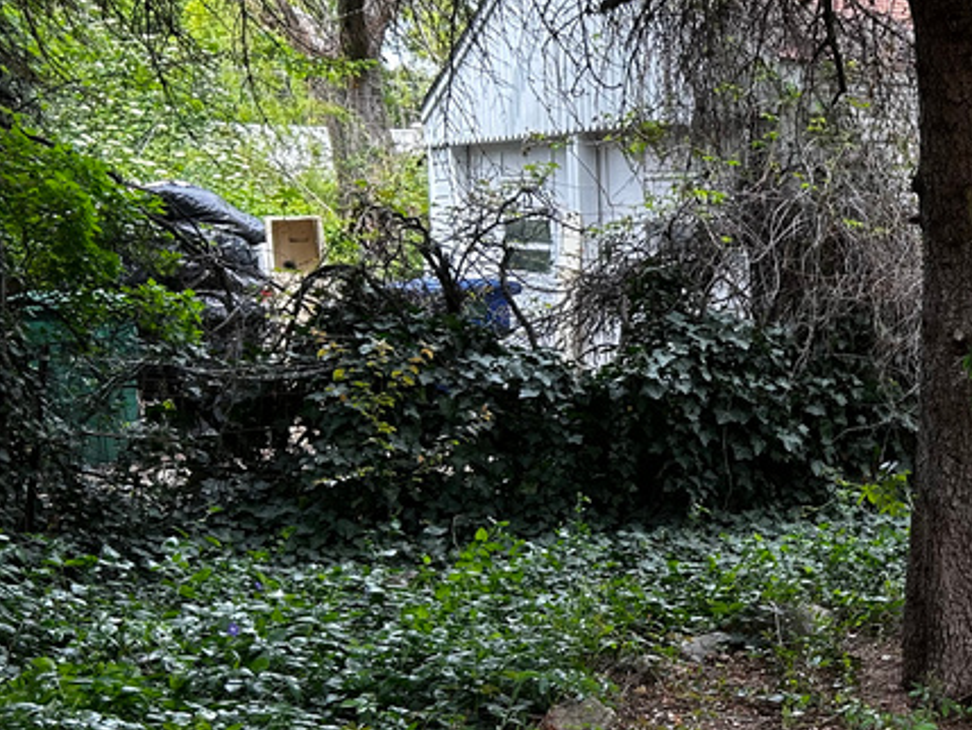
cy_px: 451
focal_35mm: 62
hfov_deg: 29.1
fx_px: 1741
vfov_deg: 23.6
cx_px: 979
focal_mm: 5.7
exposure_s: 1/330
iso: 50
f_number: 1.5
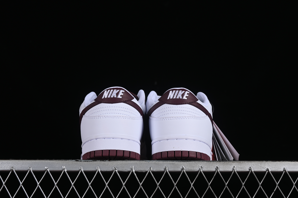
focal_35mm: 75
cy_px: 99
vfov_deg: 18.2
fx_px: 621
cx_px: 149
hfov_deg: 27.0
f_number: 8
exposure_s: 1/125
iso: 160
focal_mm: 50
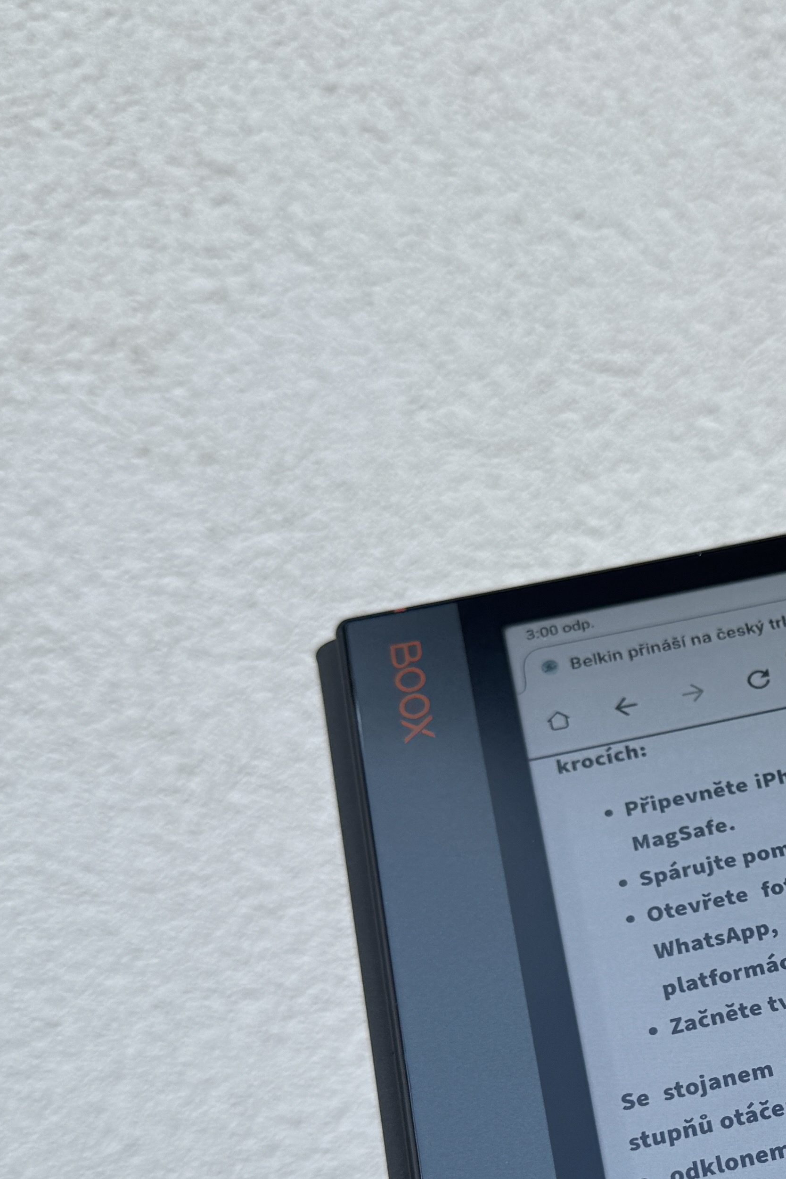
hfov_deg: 21.8
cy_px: 994
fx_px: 1866
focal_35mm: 57
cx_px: 973
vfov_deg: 33.7
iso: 80
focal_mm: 6.76
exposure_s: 1/1524
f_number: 1.78
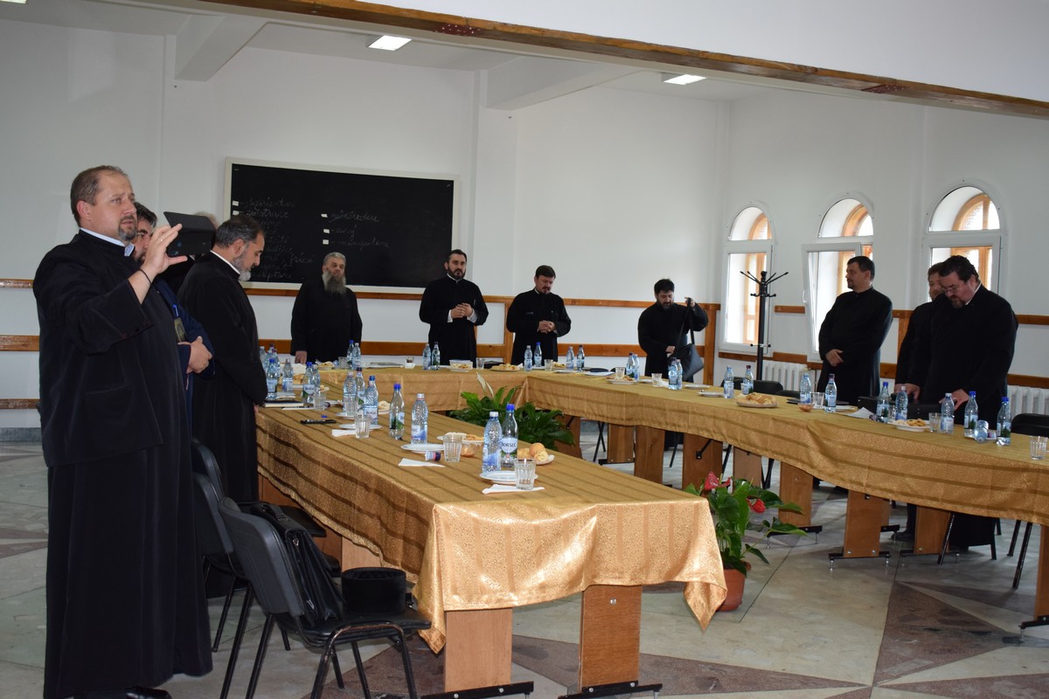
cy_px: 350
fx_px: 1136
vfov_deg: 34.2
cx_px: 524
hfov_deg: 49.6
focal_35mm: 39
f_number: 4.5
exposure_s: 1/80
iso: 800
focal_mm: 26
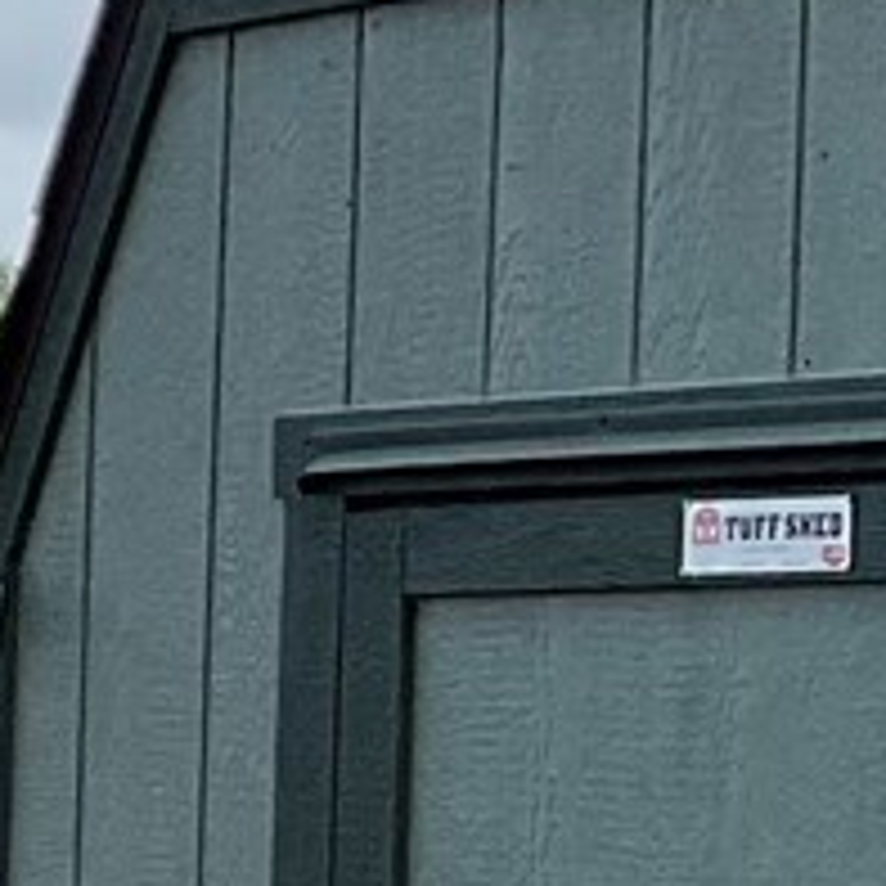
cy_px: 1088
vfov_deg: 8.3
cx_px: -2064
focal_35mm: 208
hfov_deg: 7.2
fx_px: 6023
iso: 25
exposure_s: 1/1168
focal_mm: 3
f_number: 1.8
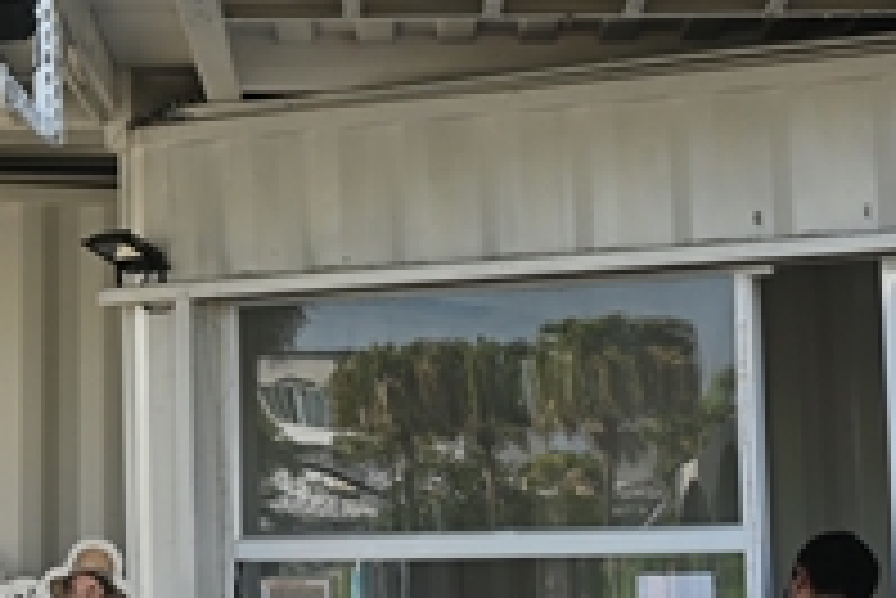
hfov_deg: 13.5
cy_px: -79
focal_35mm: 151
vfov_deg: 9.0
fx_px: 3761
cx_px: 108
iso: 125
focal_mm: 30
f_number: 6.3
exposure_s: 1/160
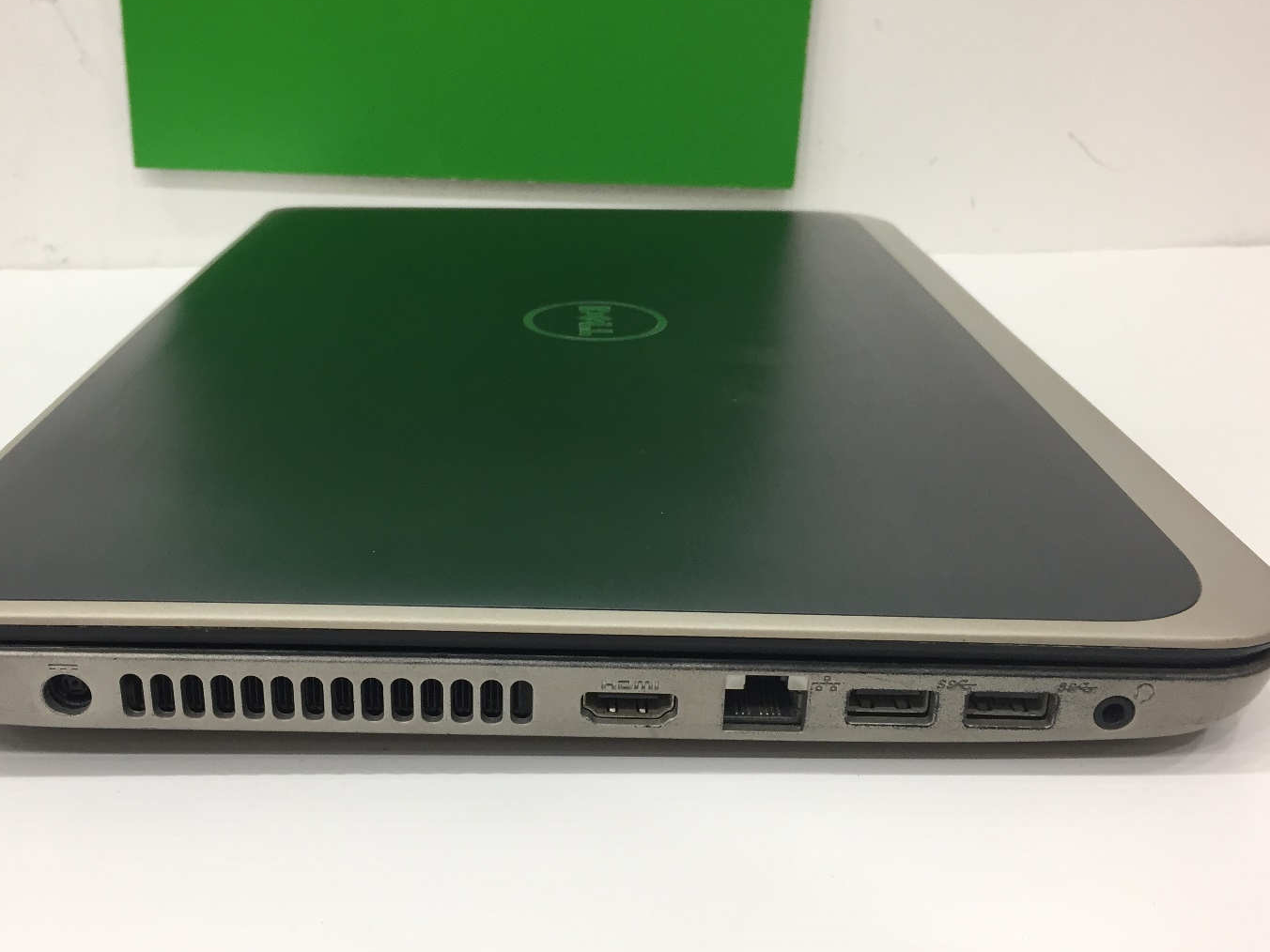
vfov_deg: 40.7
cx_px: 549
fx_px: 1284
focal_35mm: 35
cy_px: 440
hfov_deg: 52.5
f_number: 2.2
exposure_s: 1/33
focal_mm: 4.15
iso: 80
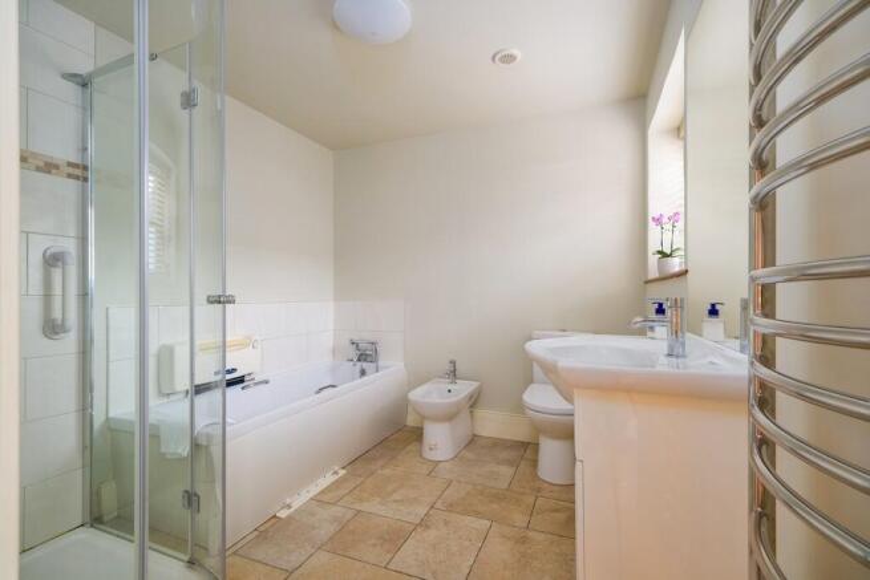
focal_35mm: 16
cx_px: 435
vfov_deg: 73.8
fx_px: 387
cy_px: 290
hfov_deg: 96.7
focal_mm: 10.4
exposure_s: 1
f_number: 7.1
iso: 160
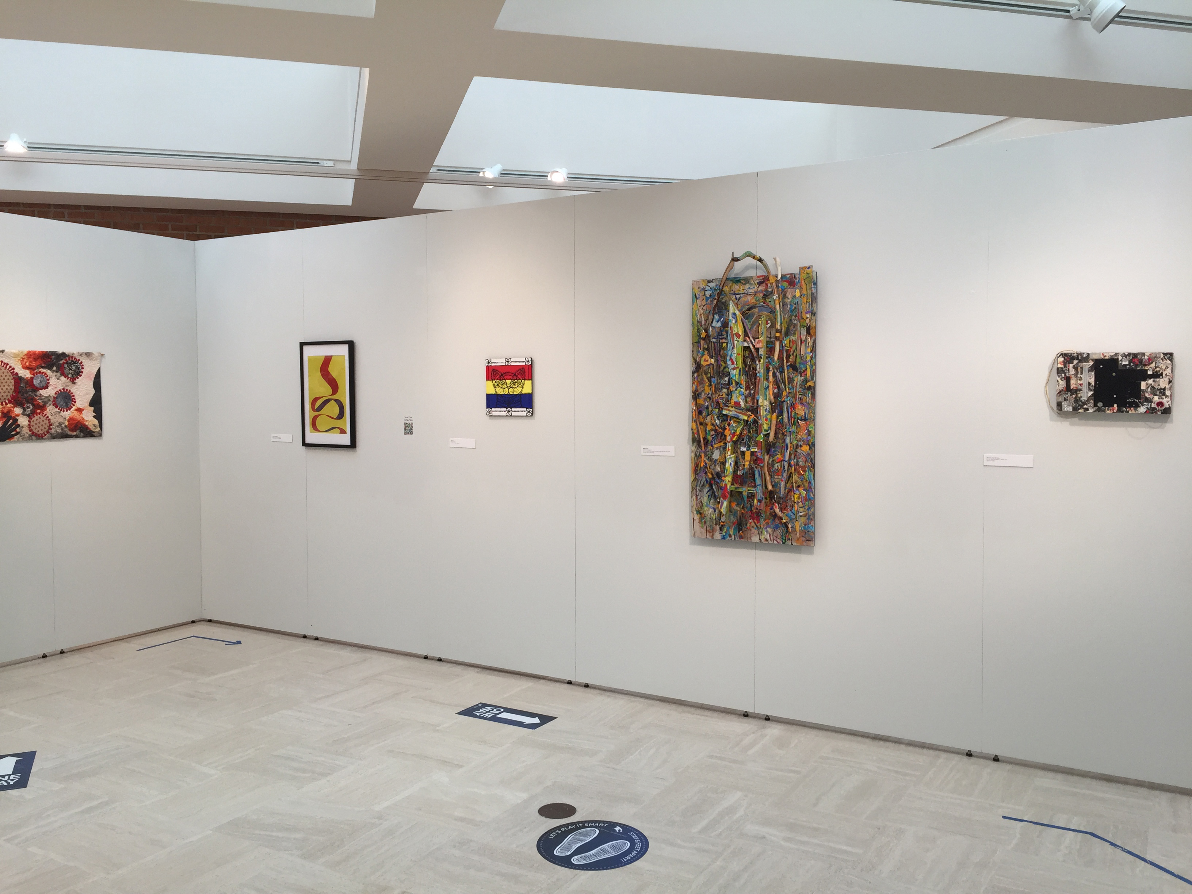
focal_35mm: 29
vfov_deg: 48.2
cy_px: 447
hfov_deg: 61.7
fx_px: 999
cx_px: 596
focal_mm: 4.15
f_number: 2.2
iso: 40
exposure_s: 1/100
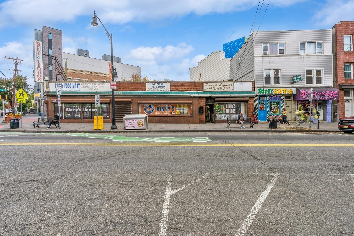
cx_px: 177
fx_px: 157
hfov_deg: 96.7
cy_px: 118
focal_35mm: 16
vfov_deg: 73.7
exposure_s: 1/50
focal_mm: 16
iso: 100
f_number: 11
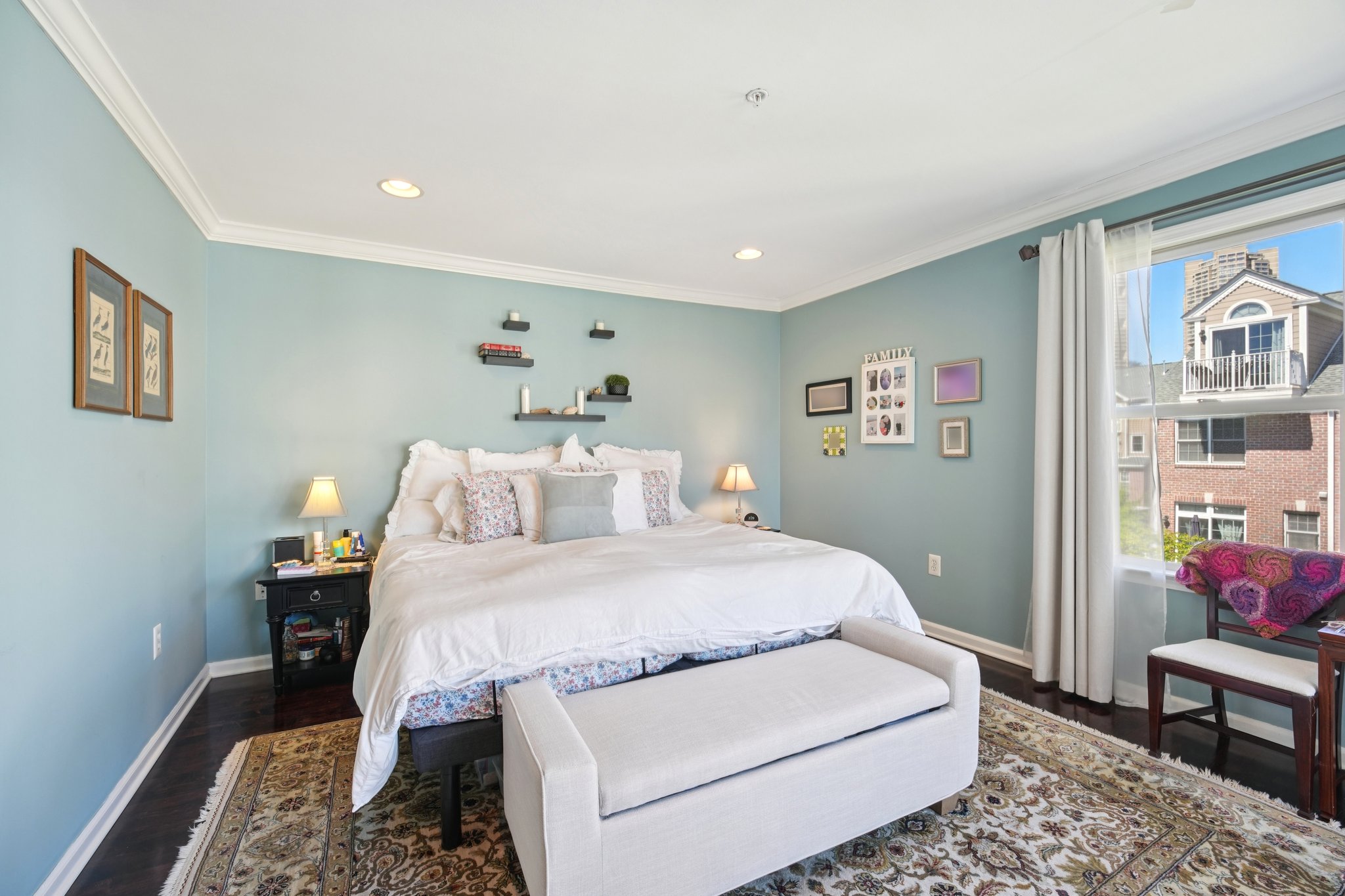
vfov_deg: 81.2
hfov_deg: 104.3
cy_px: 448
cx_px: 672
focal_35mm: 14
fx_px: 523
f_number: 9
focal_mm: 14
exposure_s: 1/13
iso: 400
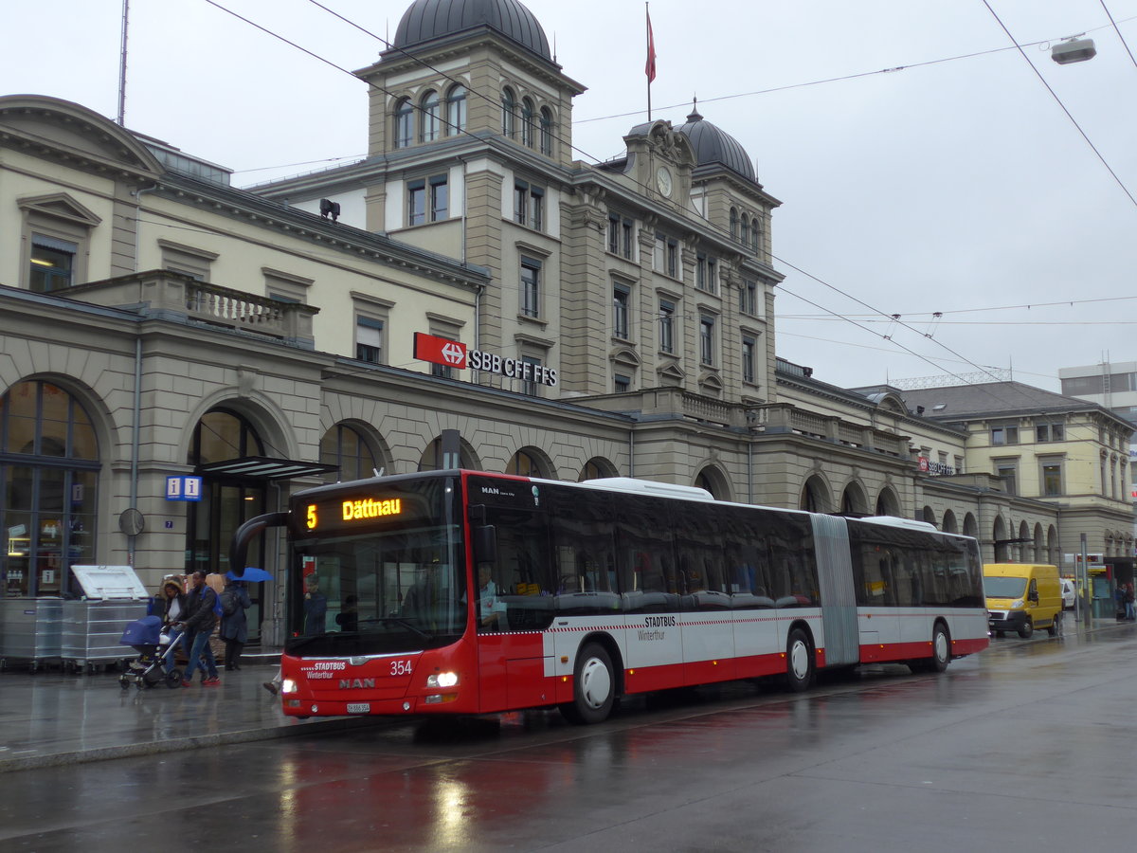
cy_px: 426
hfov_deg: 45.8
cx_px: 568
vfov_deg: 35.1
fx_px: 1347
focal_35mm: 41
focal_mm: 8.4
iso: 80
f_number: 2.6
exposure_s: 1/125
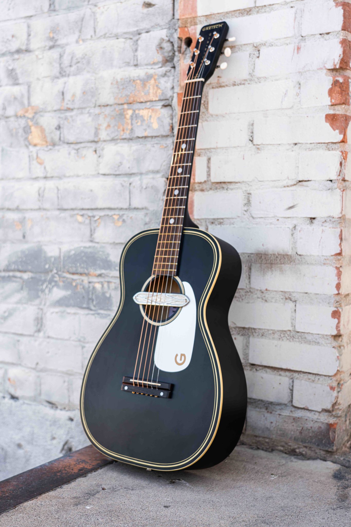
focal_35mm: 43
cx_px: 176
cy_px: 264
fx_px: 629
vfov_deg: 45.4
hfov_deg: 31.2
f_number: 4
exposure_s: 1/125
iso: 160
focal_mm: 43
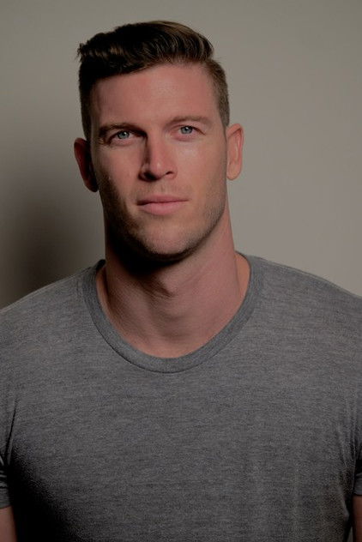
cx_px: 181
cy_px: 271
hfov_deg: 7.9
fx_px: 2606
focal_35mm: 173
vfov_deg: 11.9
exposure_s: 1/180
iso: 1250
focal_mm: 115
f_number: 2.8
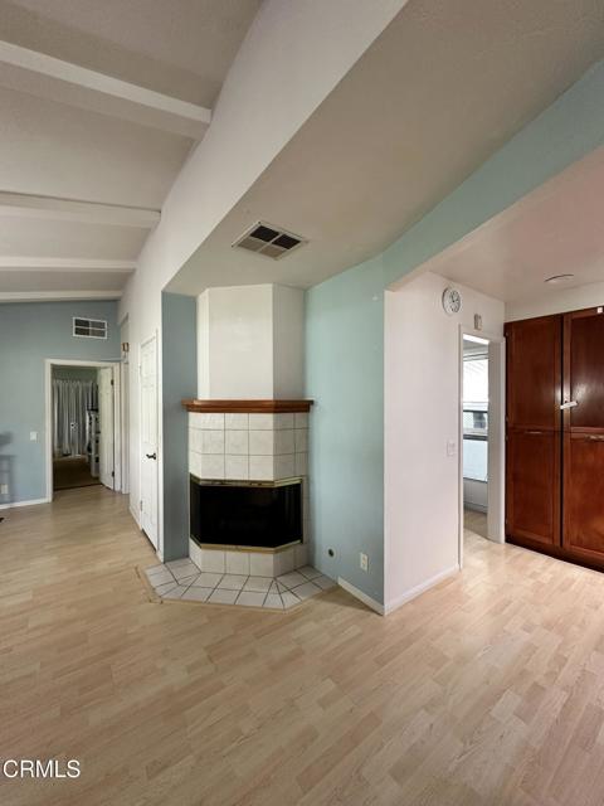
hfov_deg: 85.7
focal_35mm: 14
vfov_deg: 102.1
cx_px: 302
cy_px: 403
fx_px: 326
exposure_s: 1/60
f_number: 2.2
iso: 200
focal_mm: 2.22
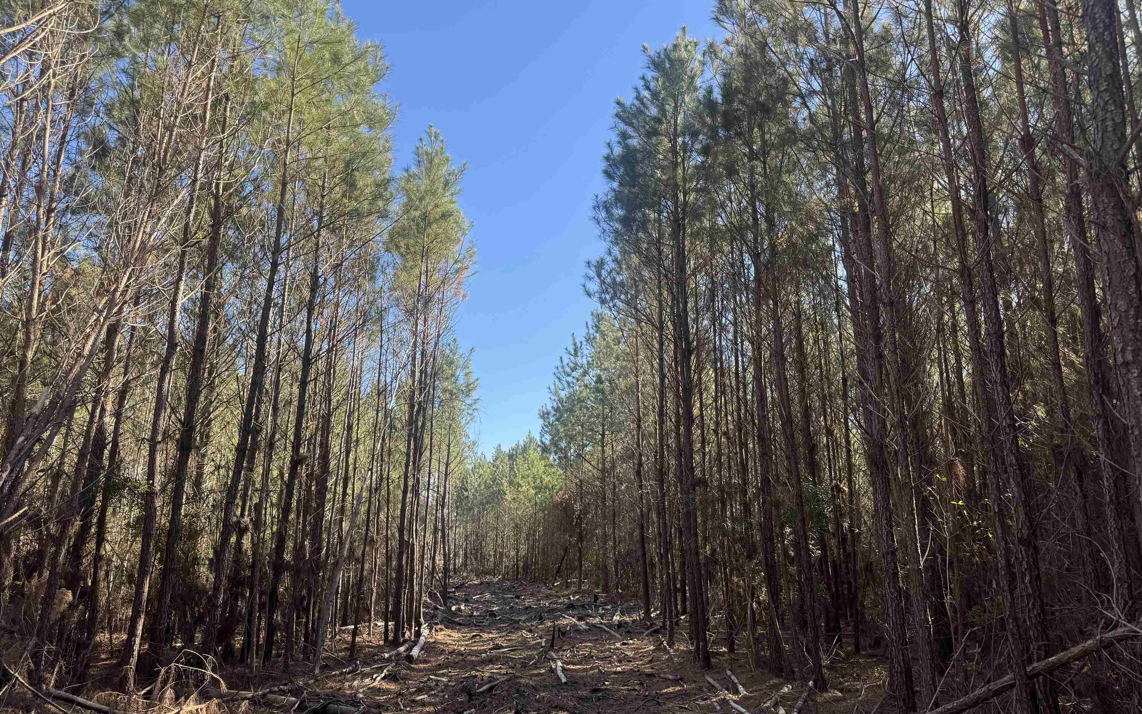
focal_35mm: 26
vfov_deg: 47.6
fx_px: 809
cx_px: 562
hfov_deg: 70.4
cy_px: 344
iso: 80
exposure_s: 1/1094
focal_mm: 6.76
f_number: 1.78
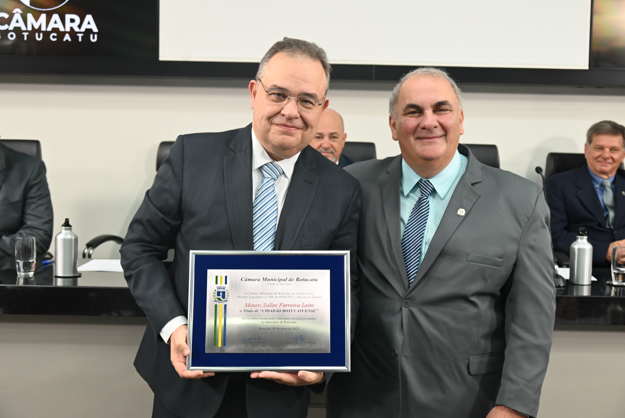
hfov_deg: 41.9
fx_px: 816
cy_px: 209
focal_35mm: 47
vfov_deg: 28.7
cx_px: 312
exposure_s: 1/125
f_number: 5.3
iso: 1800
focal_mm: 47
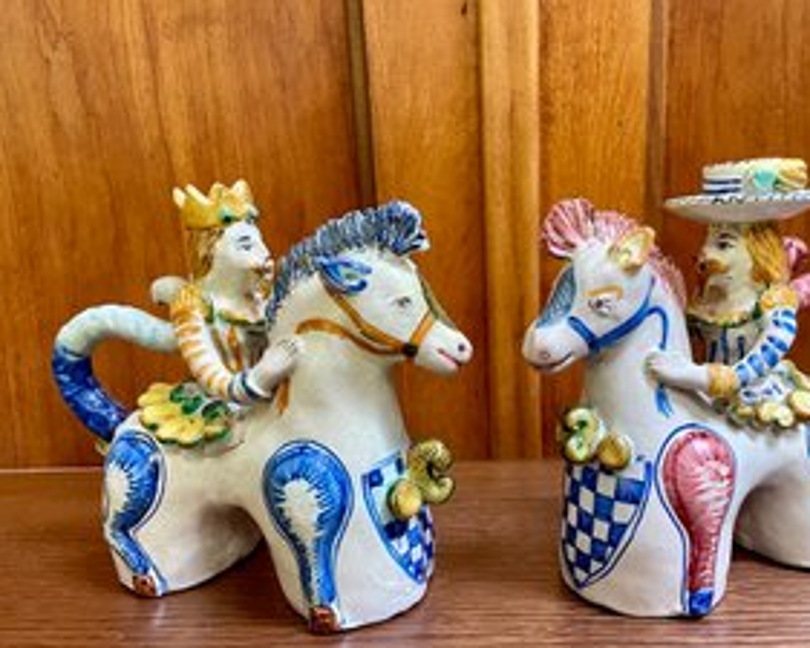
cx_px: 466
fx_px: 743
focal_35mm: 31
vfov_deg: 47.0
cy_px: 367
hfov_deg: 56.9
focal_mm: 4.2
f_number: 1.6
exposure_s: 1/60
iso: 160
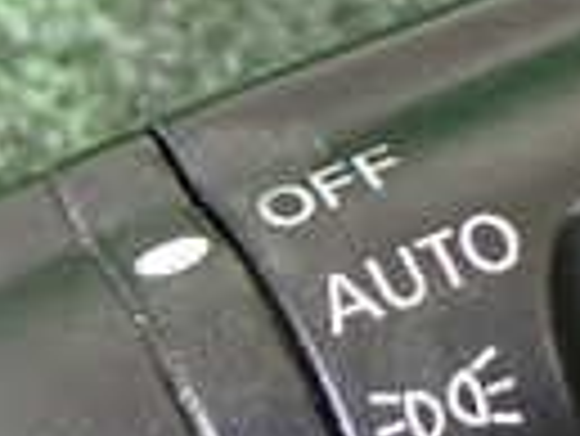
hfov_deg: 13.6
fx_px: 2331
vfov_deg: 10.6
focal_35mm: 139
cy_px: 423
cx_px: -207
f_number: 2.3
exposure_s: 1/125
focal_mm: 5.4
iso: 800
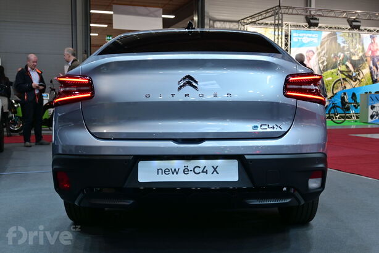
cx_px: 190
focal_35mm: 40
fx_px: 418
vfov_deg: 33.6
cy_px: 126
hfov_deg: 48.7
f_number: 4.5
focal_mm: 26.5
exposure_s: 1/40
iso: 160
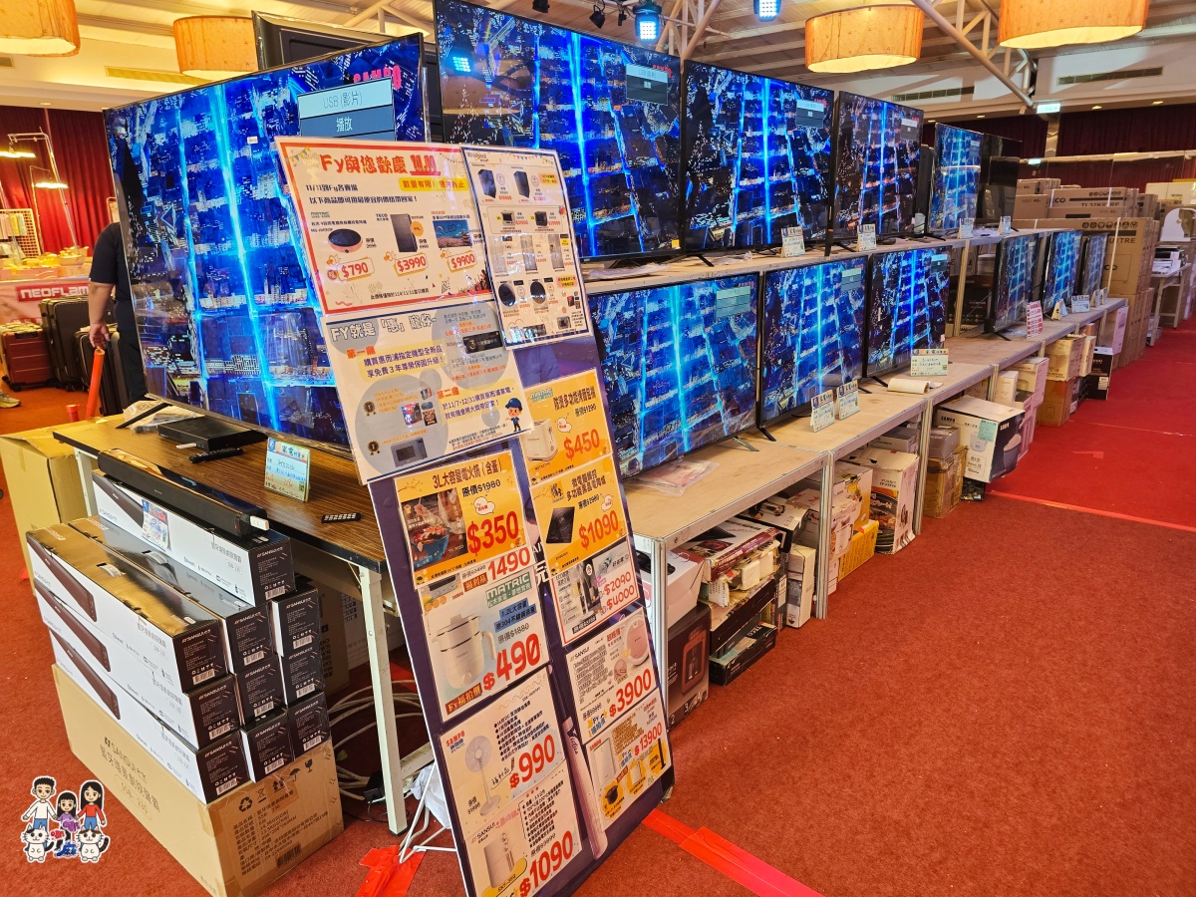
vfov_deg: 58.9
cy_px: 448
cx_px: 598
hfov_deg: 73.9
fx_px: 795
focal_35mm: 23
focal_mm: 6.3
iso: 125
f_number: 1.7
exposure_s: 1/53
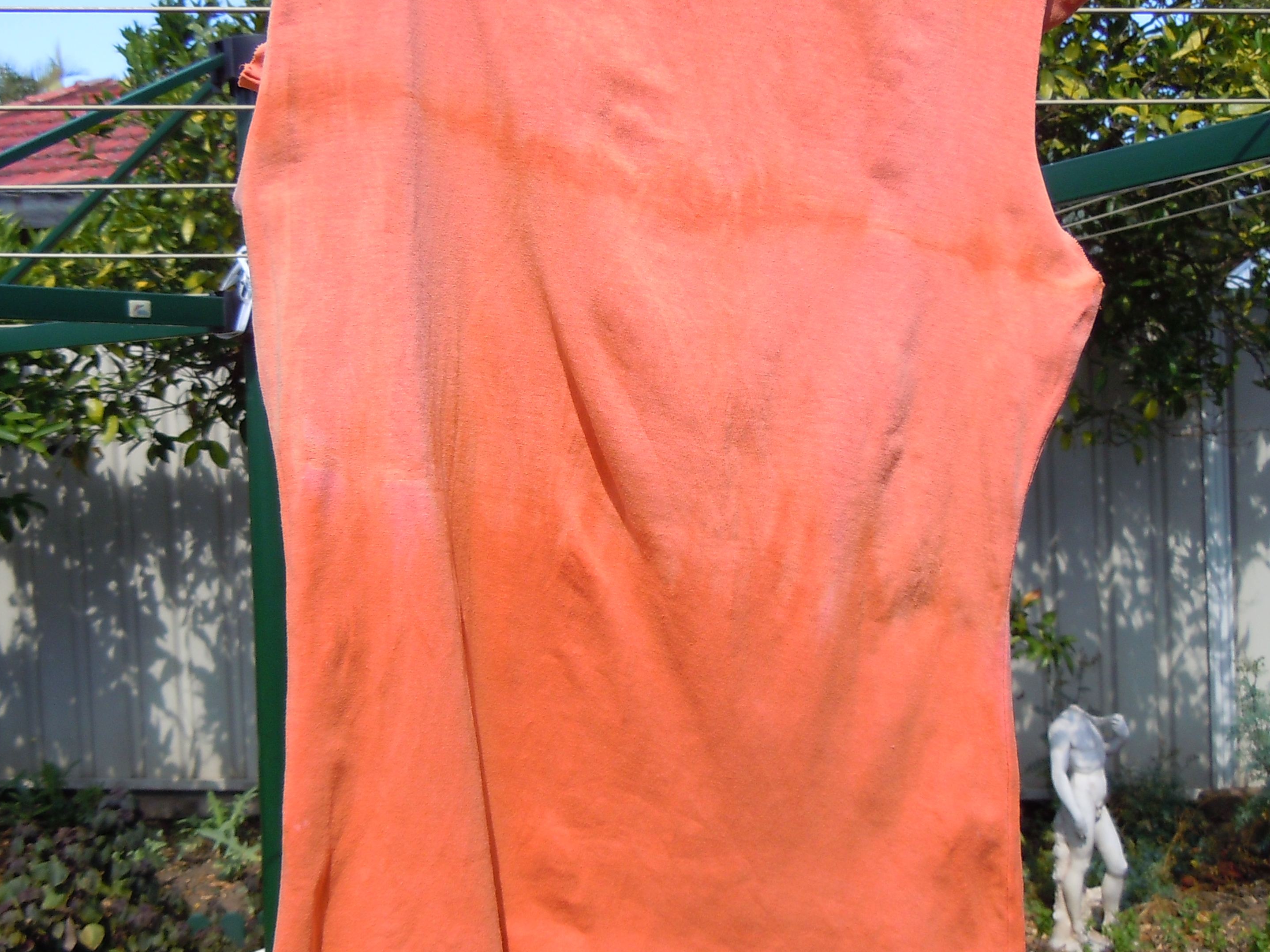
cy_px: 462
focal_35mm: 45
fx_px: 1651
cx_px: 544
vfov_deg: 32.2
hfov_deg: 42.0
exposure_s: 1/400
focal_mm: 5.4
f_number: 3.5
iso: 100
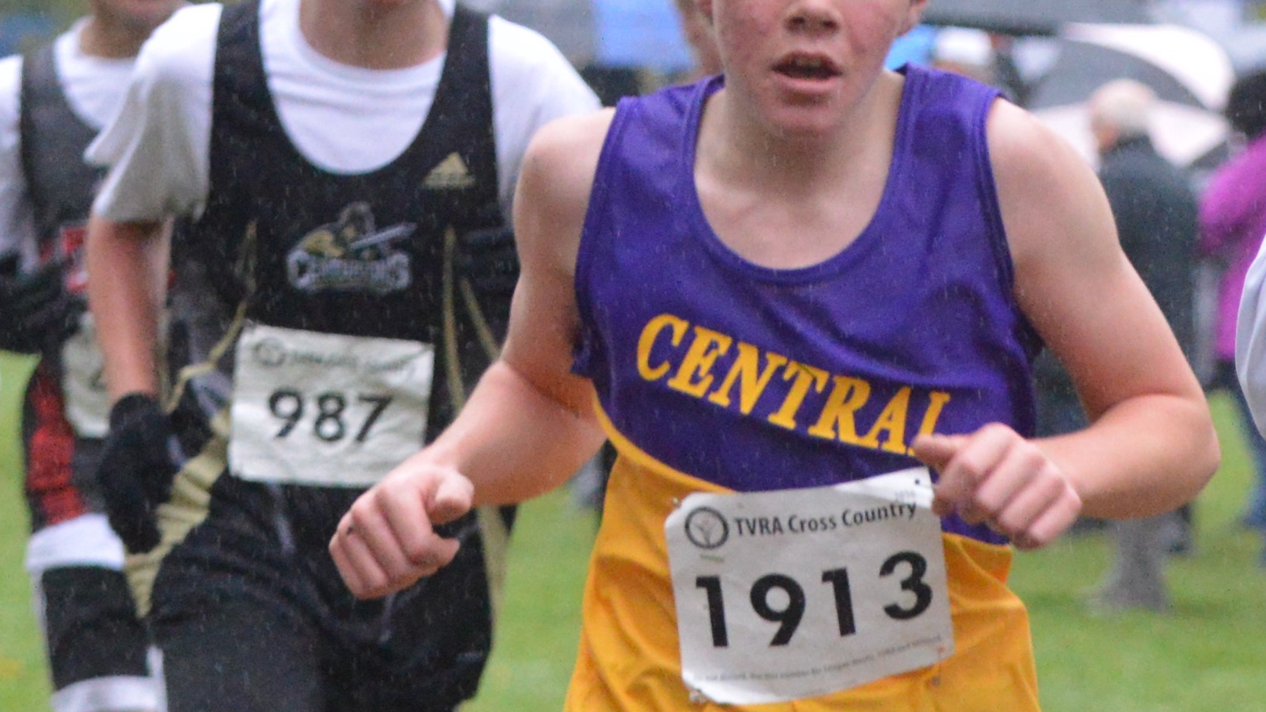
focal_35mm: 318
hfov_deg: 6.8
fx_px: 10675
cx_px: 1012
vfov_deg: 3.8
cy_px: 430
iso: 2000
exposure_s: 1/500
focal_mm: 78
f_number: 4.5
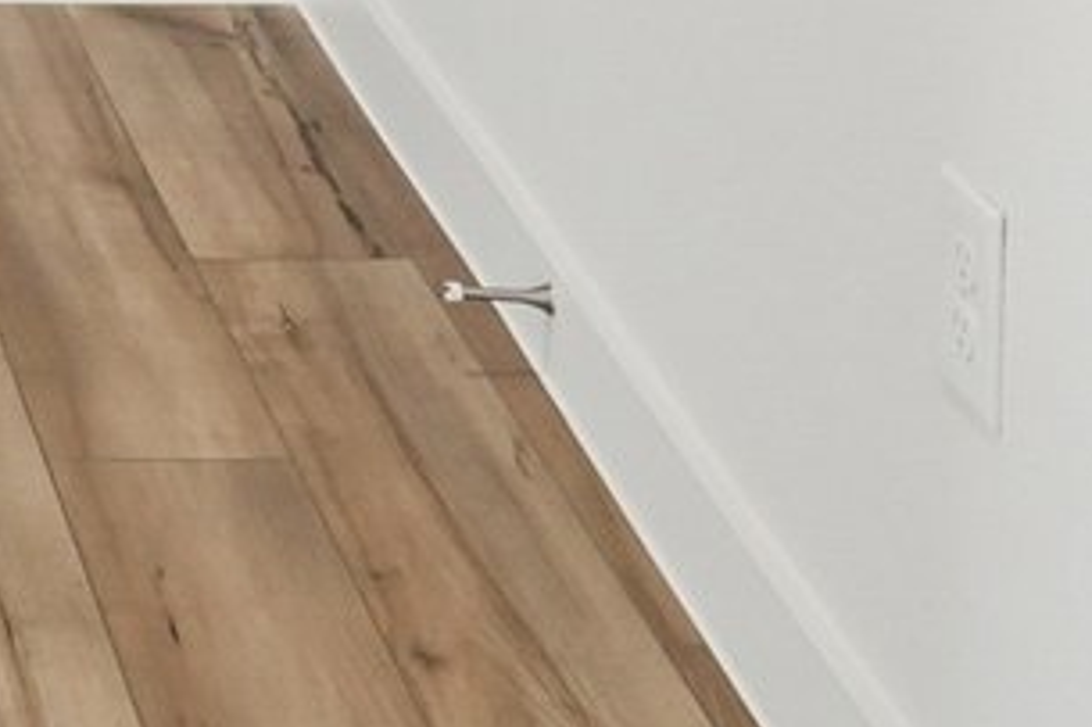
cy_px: -1234
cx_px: -548
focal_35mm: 121
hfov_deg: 15.6
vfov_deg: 9.5
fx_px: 3668
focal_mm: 12
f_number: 8
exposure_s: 1/10
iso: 400
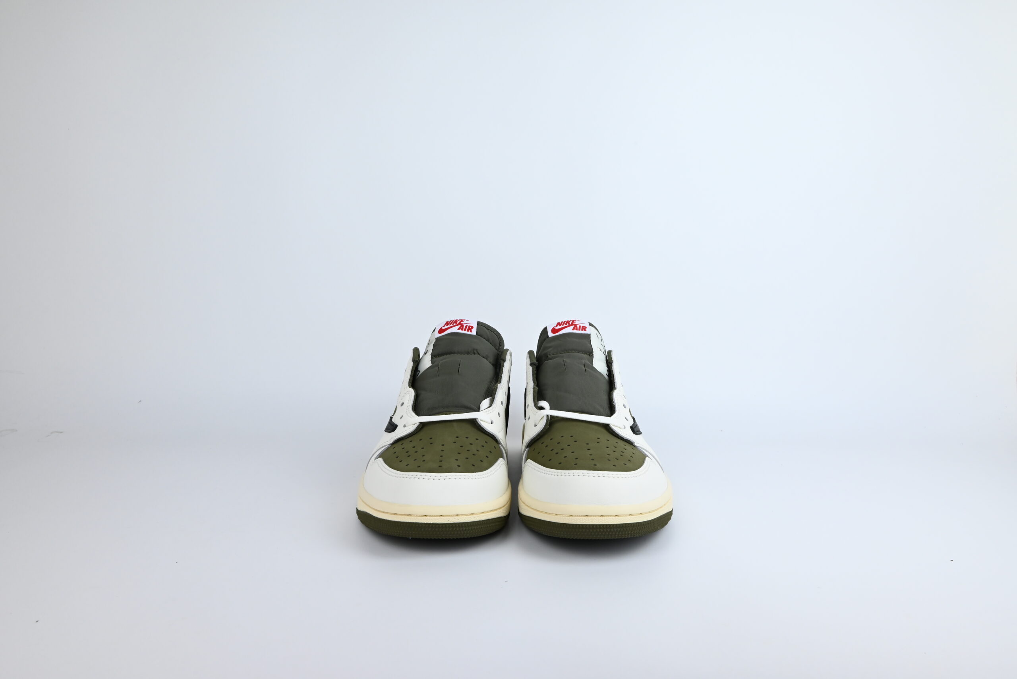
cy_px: 340
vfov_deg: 53.2
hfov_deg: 73.7
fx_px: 678
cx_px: 508
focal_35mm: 24
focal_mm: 24
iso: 640
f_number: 18
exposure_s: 1/125
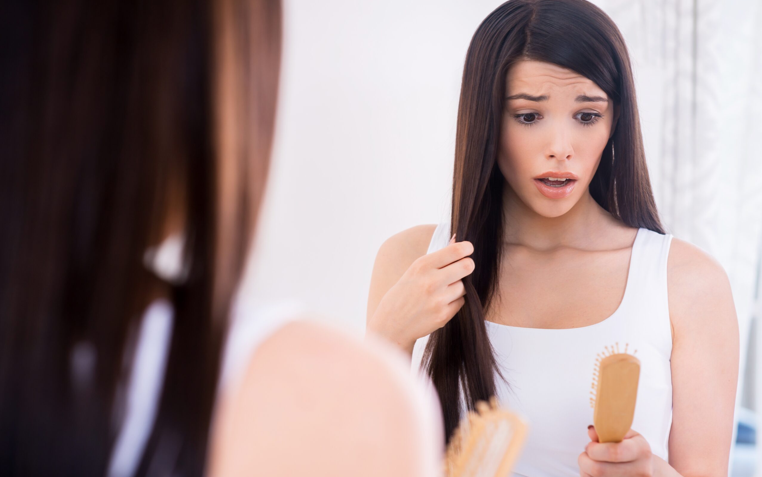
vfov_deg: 15.0
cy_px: 251
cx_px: 382
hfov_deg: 23.8
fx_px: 1807
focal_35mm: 87
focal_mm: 85
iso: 200
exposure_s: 1/160
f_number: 4
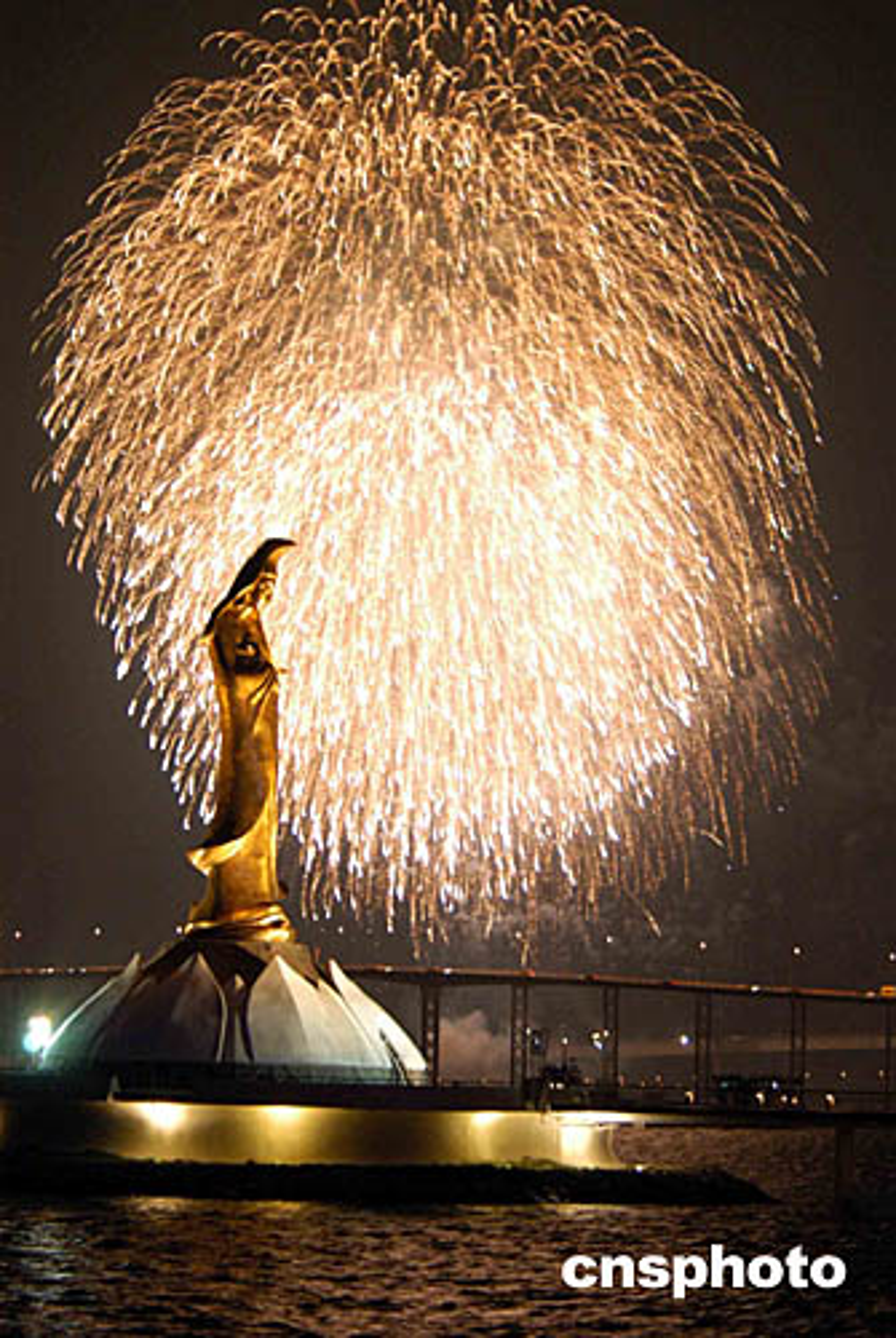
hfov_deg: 11.5
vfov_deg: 17.0
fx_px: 4464
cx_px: 448
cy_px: 669
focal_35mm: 120
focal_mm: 80
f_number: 4.5
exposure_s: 1/4
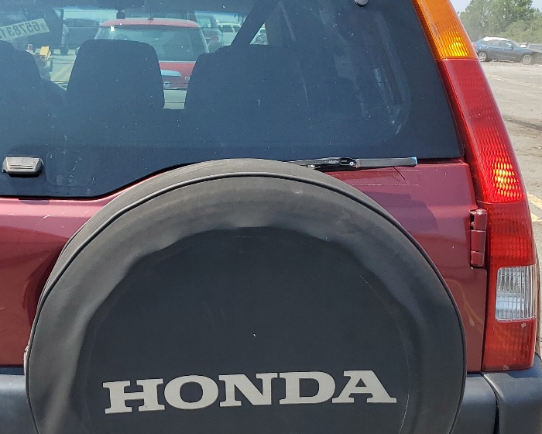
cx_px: 117
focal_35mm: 58
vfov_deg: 26.2
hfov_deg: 31.7
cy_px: 267
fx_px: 930
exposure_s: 1/1667
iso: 50
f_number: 1.5
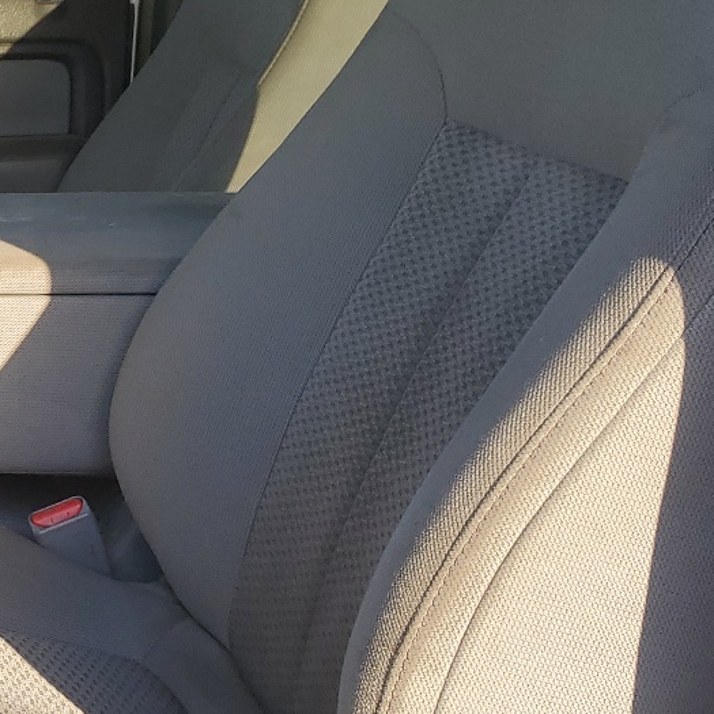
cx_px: -234
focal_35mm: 70
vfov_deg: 24.6
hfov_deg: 22.0
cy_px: 442
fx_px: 1634
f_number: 1.5
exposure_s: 1/417
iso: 50
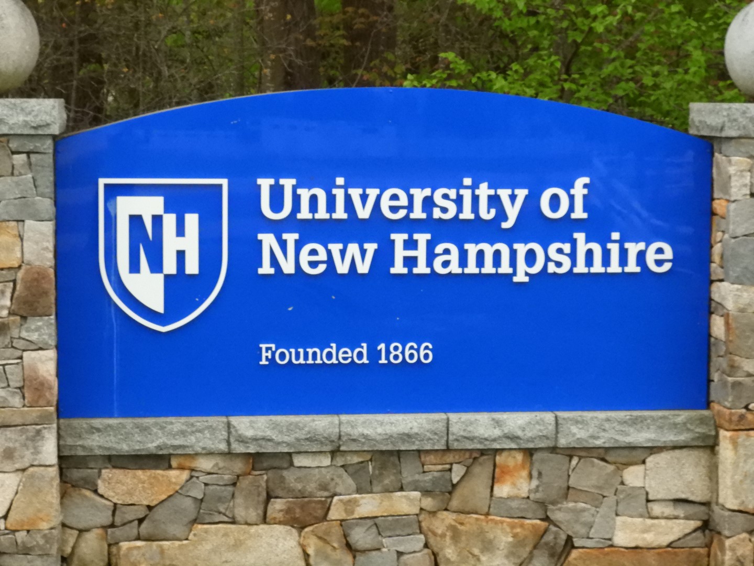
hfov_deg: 20.7
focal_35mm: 95
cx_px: 377
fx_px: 2069
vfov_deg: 15.6
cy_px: 283
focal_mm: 17
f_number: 5.3
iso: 1600
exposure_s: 1/2000
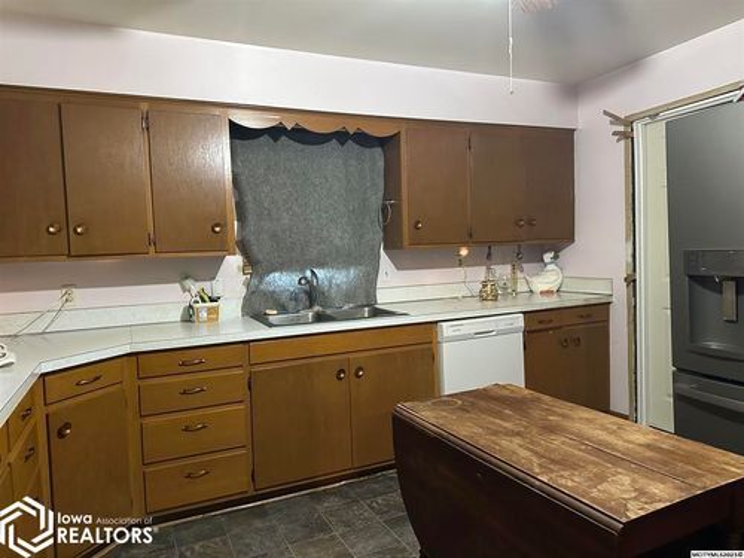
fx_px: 516
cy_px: 279
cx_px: 372
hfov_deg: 71.6
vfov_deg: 56.8
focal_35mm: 24
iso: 800
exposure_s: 1/40
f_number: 1.78
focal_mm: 6.86
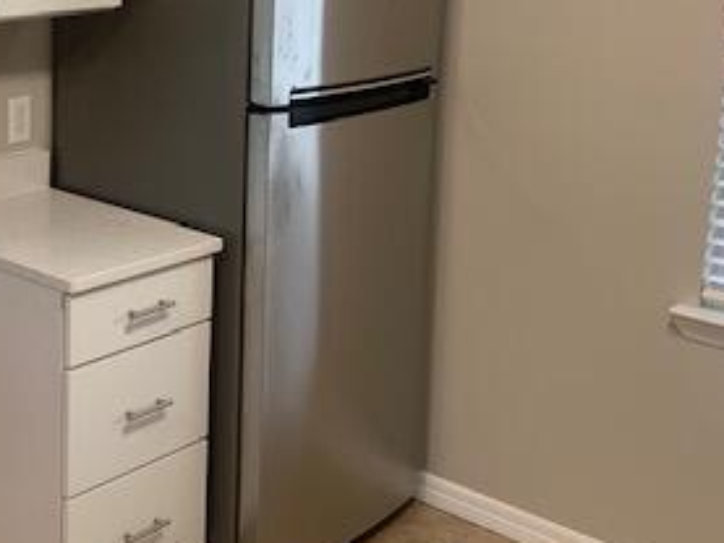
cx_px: 133
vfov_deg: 24.1
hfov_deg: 31.3
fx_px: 1255
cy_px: 120
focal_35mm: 60
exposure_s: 1/60
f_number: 1.8
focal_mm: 4.25
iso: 80
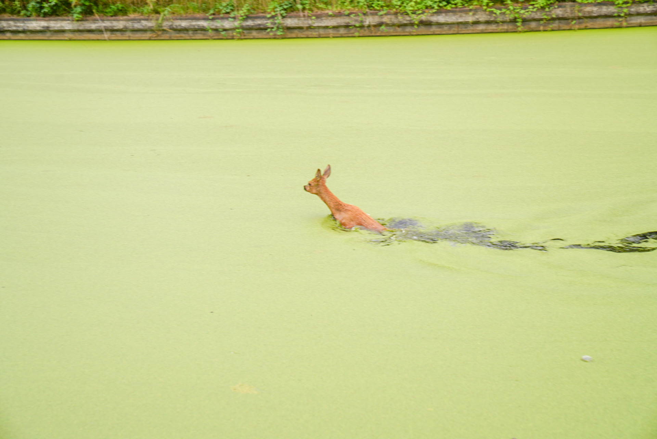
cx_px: 328
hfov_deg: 28.8
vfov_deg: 19.5
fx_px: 1278
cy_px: 220
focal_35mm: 70
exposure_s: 1/200
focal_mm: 70
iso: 64
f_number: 5
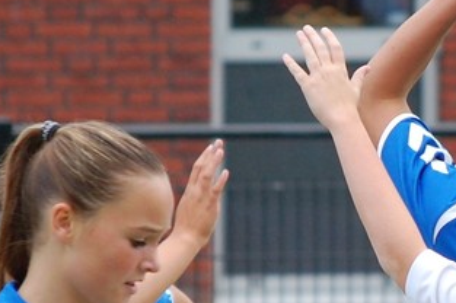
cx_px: 425
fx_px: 9933
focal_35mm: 785
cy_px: 262
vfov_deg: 1.7
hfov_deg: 2.6
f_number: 5.3
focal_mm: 160
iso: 450
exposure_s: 1/500
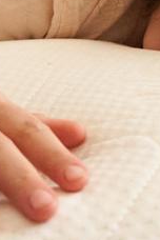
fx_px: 840
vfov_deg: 15.9
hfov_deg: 10.6
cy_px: -16
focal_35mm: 126
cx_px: 209
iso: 12800
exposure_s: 1/200
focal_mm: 28
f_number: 6.3
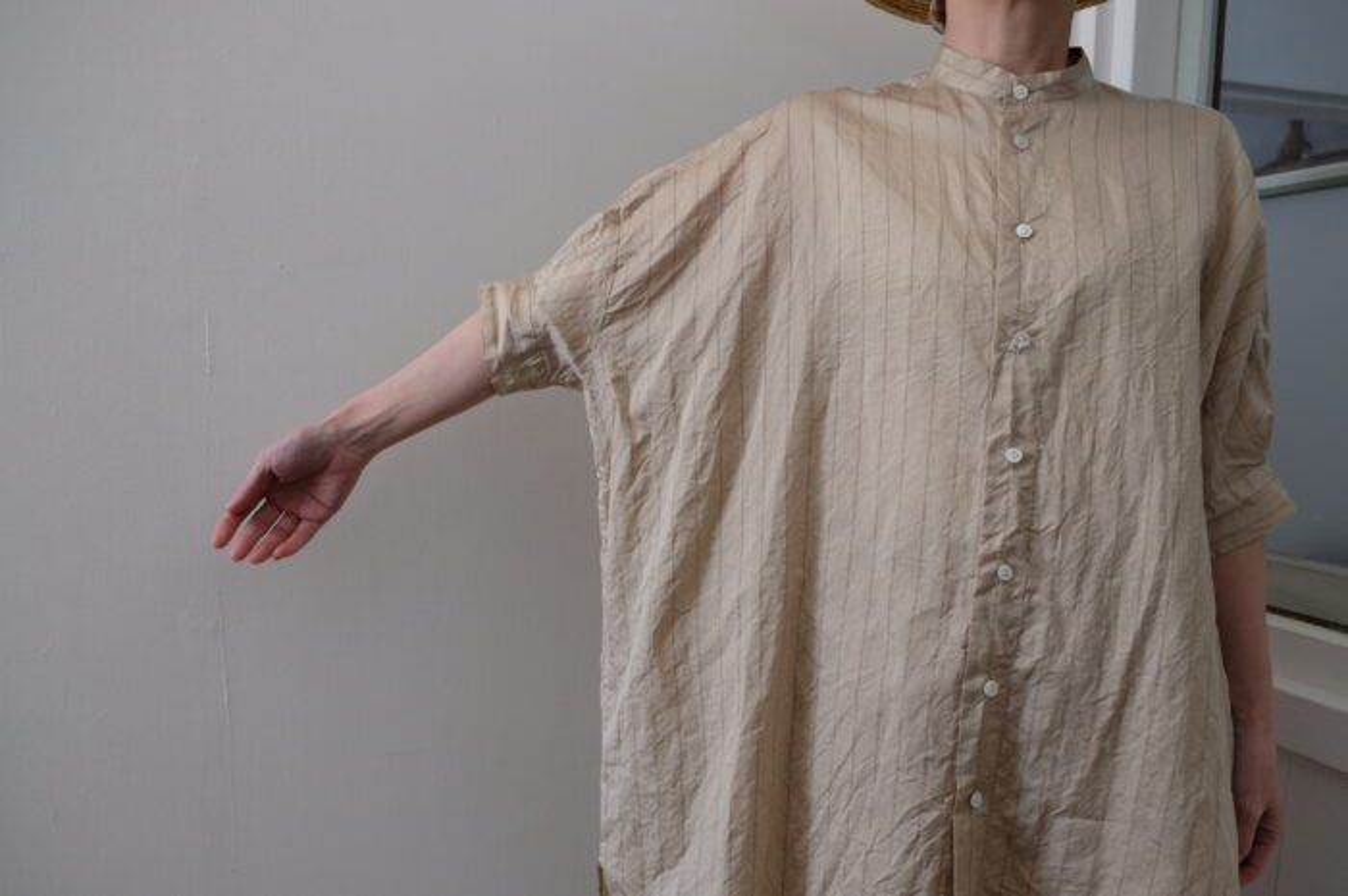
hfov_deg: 67.4
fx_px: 1010
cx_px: 674
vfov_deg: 47.8
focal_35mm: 27
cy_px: 448
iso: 1250
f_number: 4.5
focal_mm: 18
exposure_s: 1/125
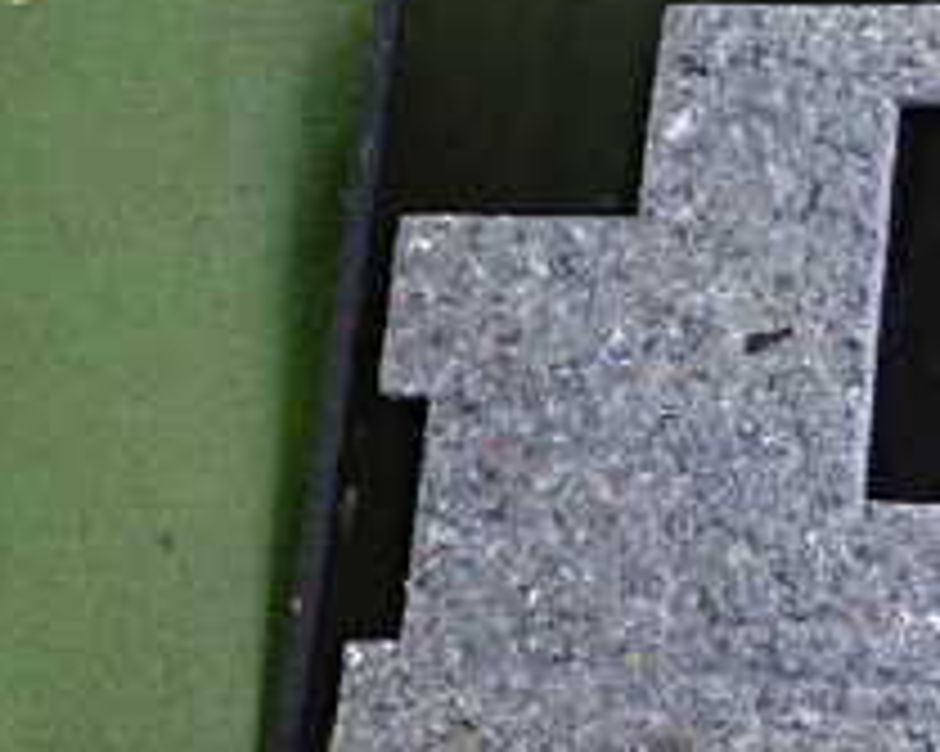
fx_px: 2336
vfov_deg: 18.1
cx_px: 1183
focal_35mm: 84
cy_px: 585
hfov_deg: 20.9
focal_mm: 5.4
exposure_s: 1/30
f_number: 2.3
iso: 250
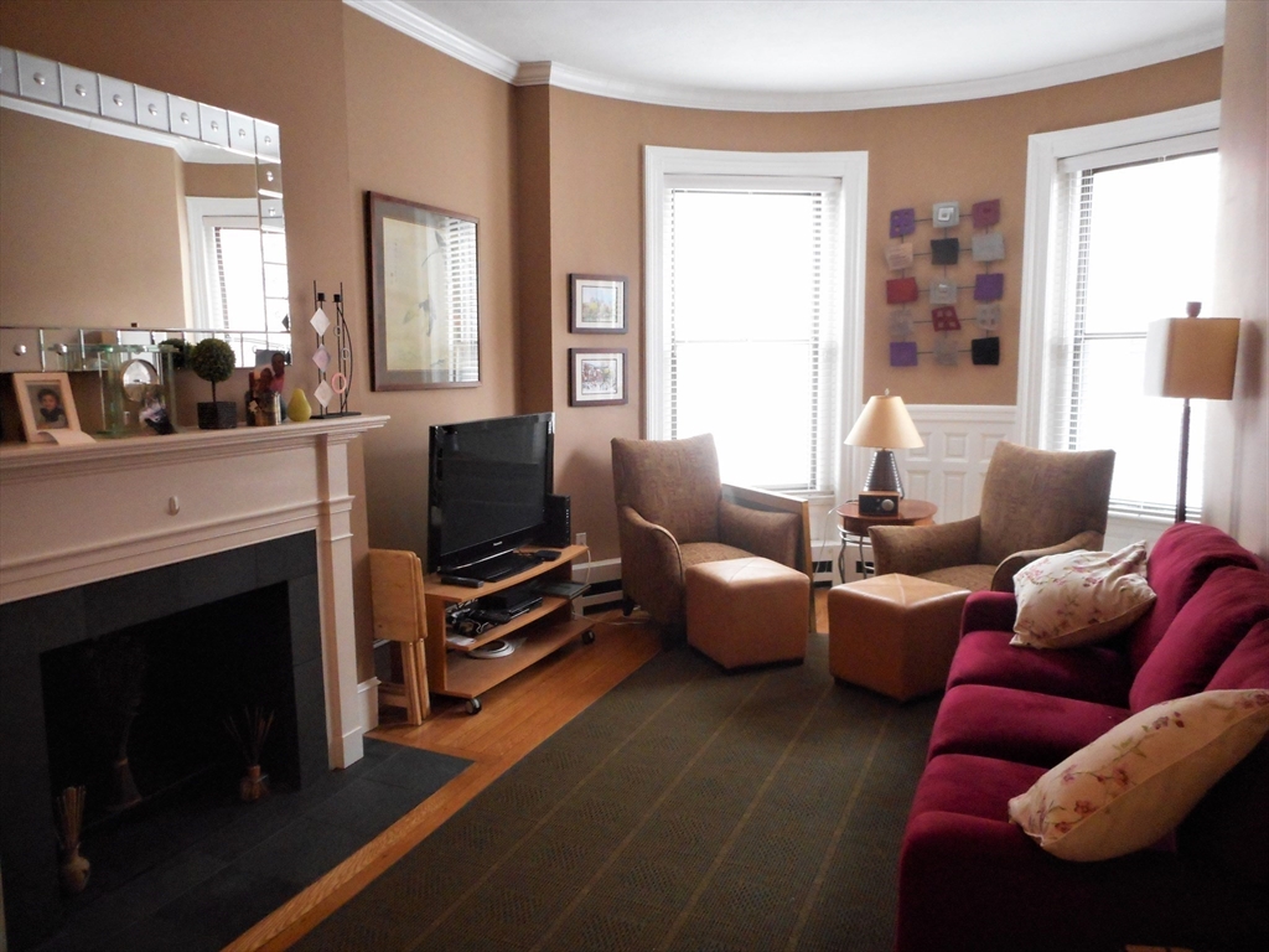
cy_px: 476
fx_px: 916
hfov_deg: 69.4
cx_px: 634
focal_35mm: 25
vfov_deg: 54.9
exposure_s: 1/20
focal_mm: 4.5
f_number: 3.7
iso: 400
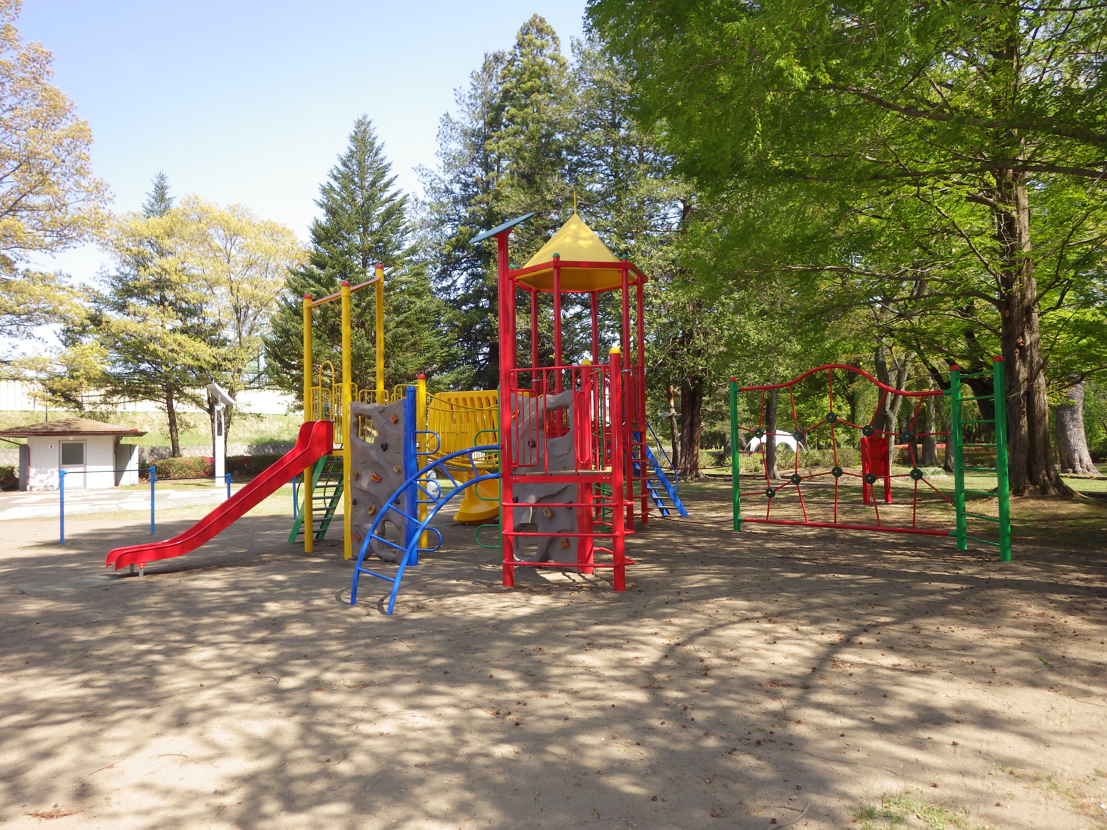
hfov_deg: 69.4
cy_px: 415
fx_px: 799
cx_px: 554
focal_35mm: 25
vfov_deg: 54.9
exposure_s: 1/640
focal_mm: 4.5
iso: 125
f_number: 2.8
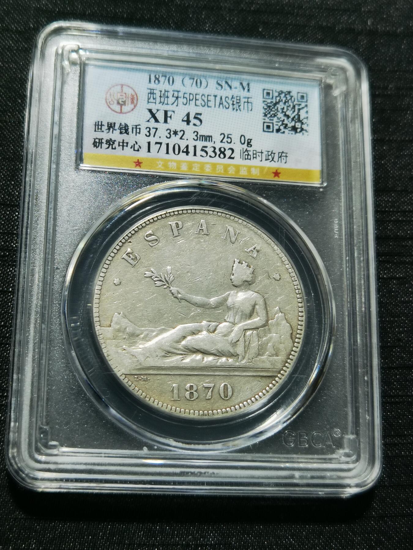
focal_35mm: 49
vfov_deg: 38.9
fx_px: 779
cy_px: 275
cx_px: 206
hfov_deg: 29.7
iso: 80
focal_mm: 6.67
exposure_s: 1/100
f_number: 1.9
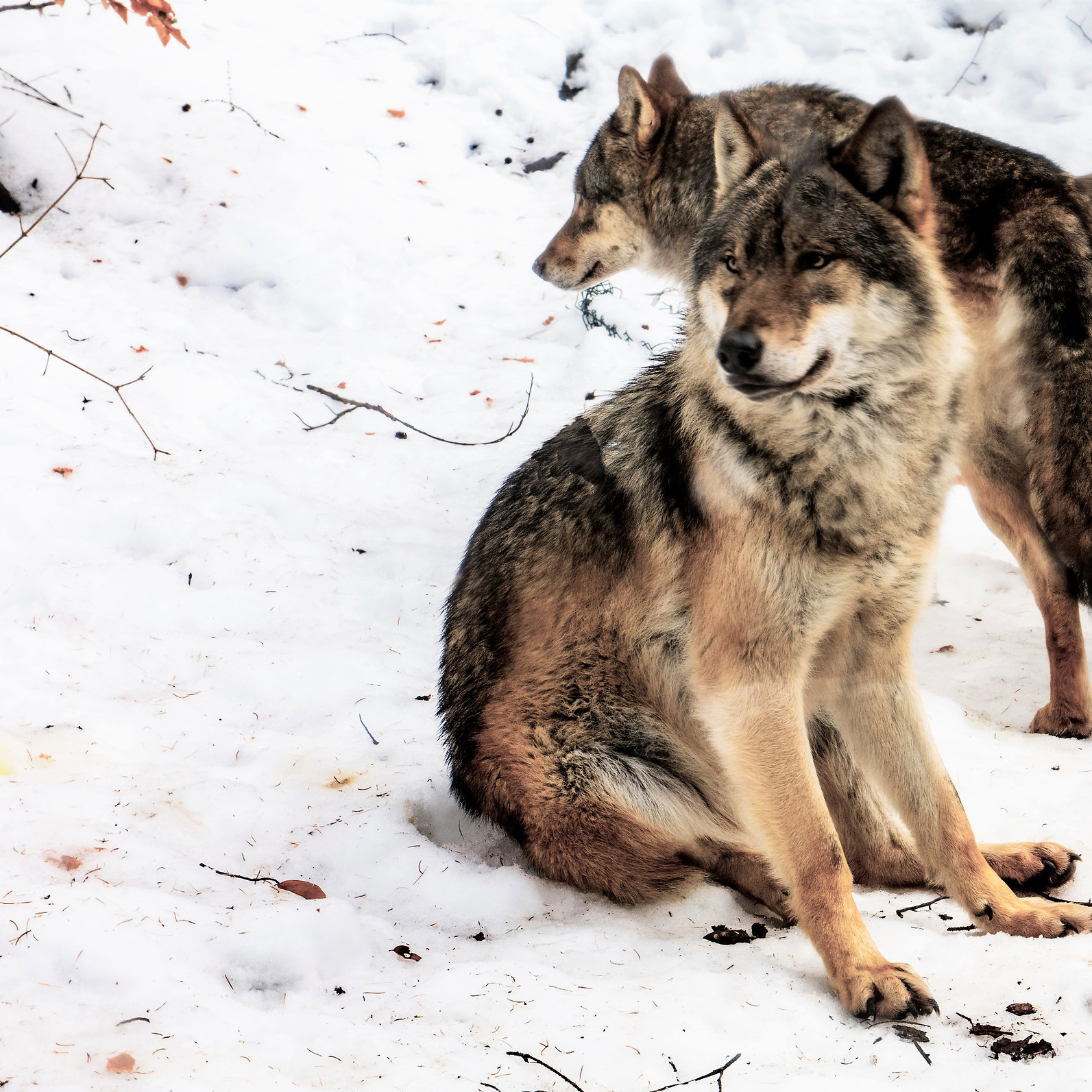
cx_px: 812
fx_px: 3426
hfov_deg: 18.0
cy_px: 547
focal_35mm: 96
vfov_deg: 18.1
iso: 400
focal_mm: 50
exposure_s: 1/50
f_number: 10
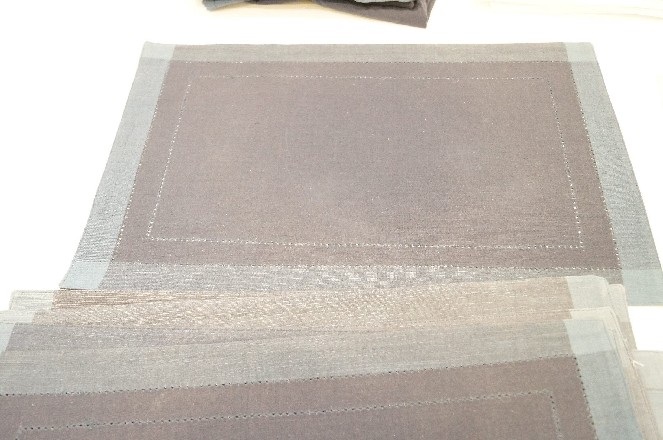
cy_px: 220
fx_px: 662
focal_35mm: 36
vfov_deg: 36.8
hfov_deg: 53.2
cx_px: 332
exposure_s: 1/20
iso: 3200
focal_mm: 24
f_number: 4
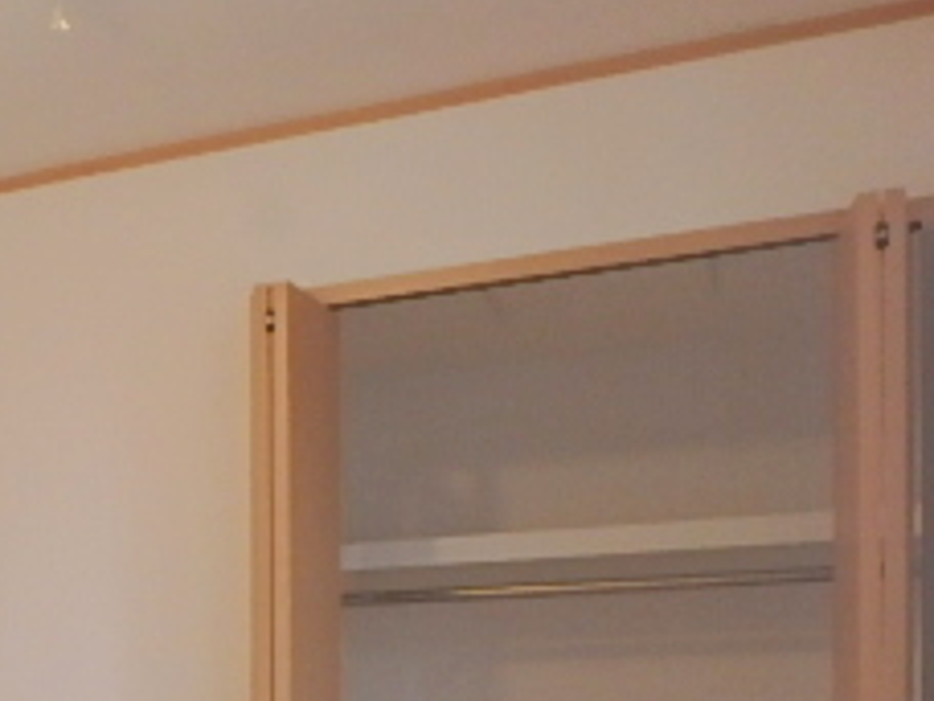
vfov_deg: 22.6
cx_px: -74
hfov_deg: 29.7
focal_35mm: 59
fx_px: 1592
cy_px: 865
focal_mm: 3.7
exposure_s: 1/40
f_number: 3.5
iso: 200
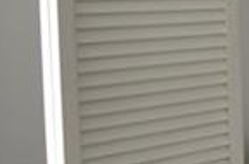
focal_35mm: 107
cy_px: 41
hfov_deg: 13.3
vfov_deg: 12.7
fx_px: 738
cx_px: 624
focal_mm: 10
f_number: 5
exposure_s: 1/100
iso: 400
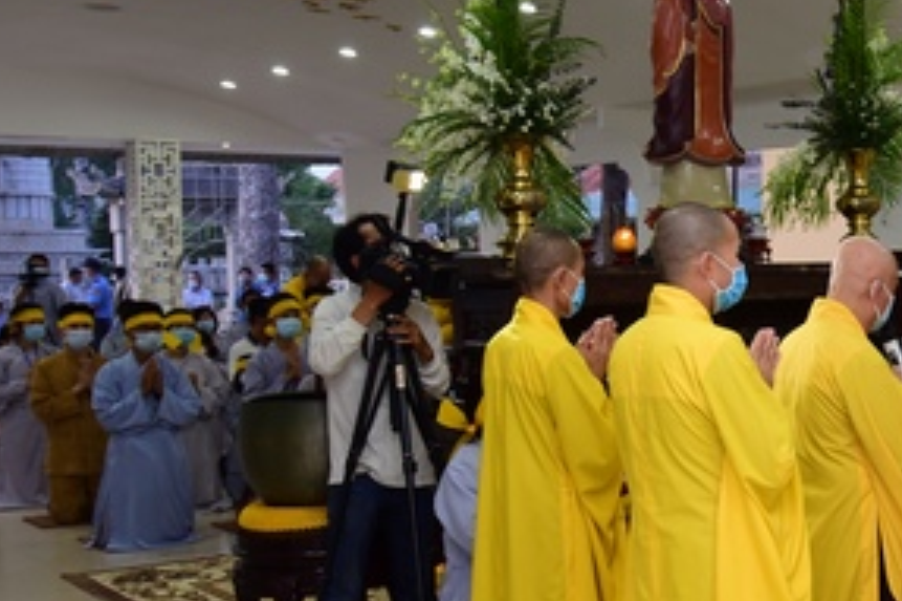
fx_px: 1703
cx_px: 921
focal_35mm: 68
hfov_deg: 27.8
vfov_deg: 20.0
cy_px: 349
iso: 1250
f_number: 5.6
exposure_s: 1/50
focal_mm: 30
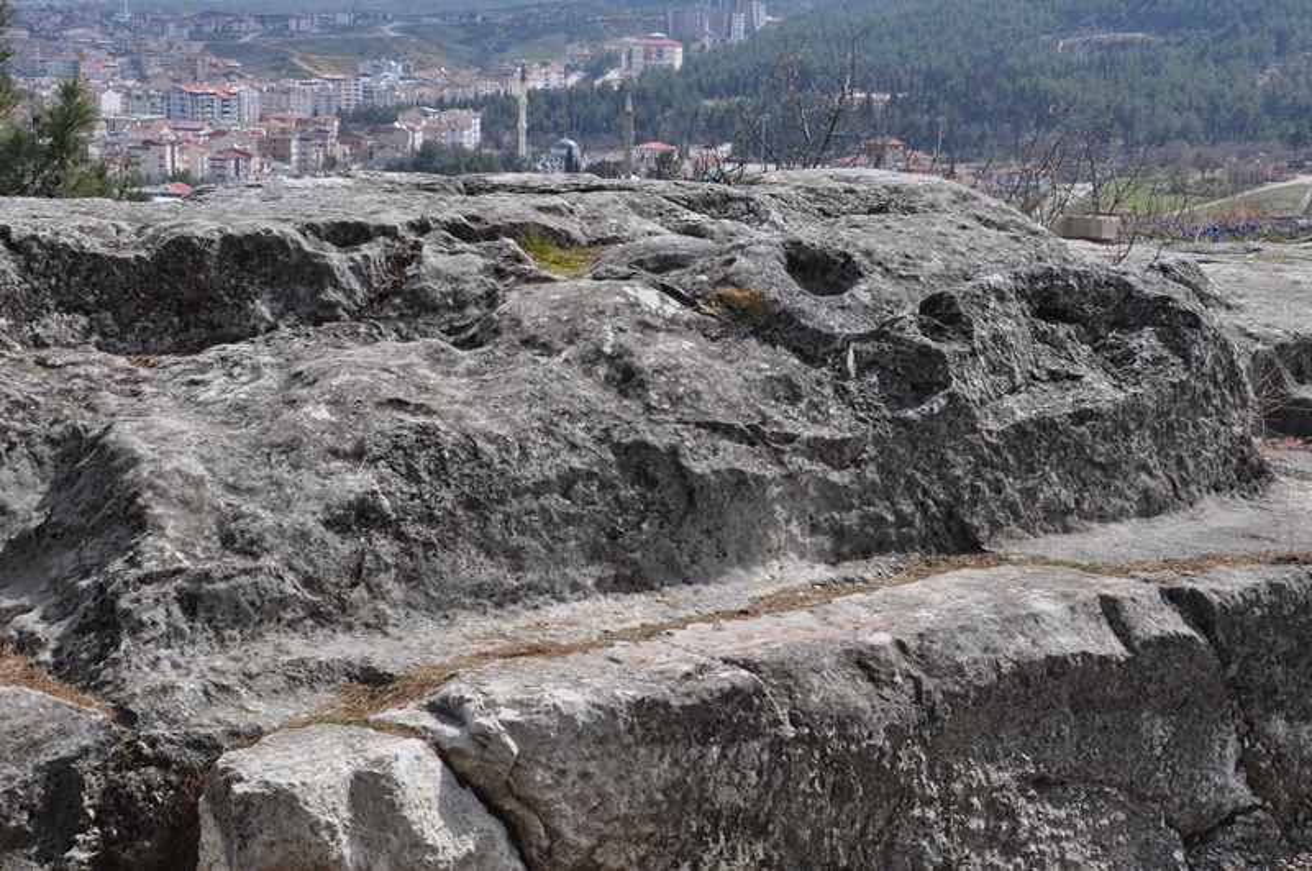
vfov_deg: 22.6
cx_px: 656
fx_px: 2184
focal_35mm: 60
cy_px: 436
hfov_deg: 33.4
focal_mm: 40
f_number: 13
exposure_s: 1/640
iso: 640
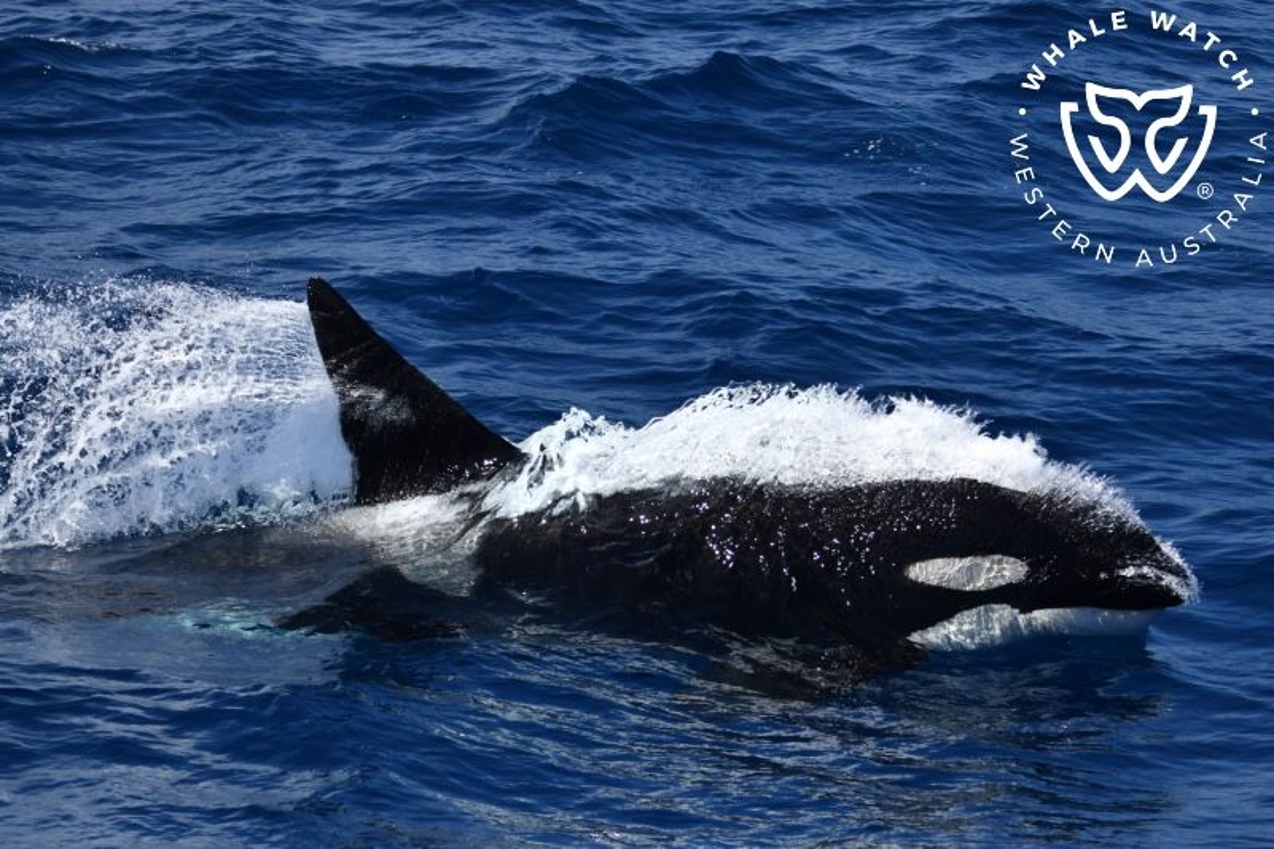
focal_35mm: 145
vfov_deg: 9.5
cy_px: 424
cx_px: 637
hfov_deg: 14.2
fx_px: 5130
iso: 800
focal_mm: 145
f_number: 5
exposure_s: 1/8000
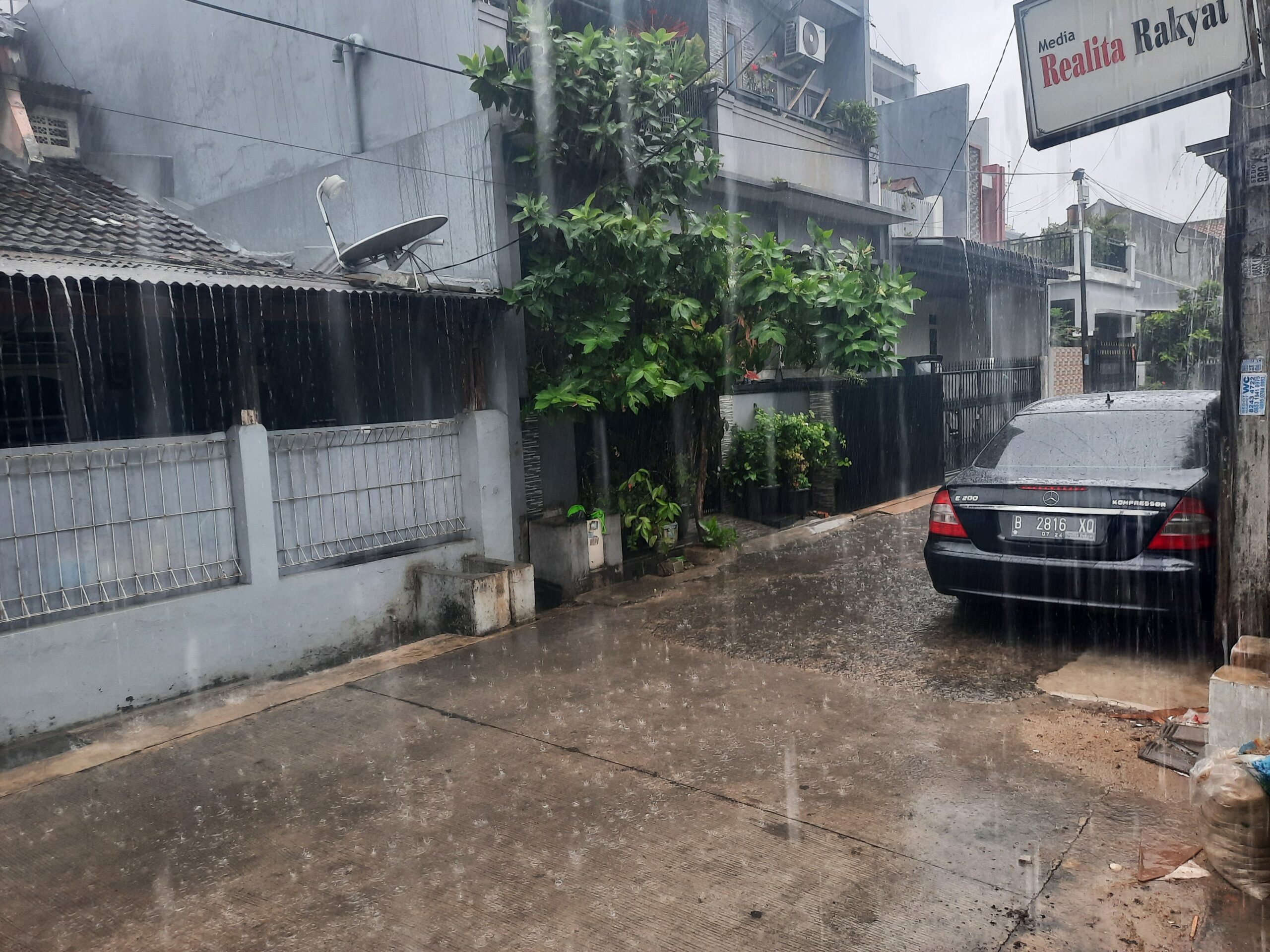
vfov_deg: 54.9
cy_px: 476
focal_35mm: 25
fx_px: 917
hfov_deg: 69.4
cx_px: 635
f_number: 2
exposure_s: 1/60
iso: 100
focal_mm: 4.6
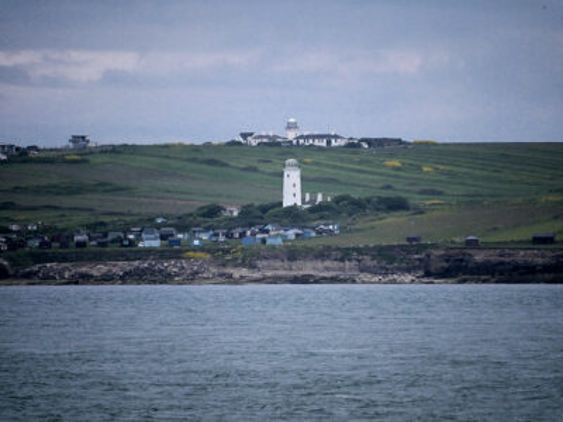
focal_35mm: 400
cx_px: 282
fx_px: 6506
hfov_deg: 5.0
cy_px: 211
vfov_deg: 3.7
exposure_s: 1/1000
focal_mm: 200
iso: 1000
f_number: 5.6
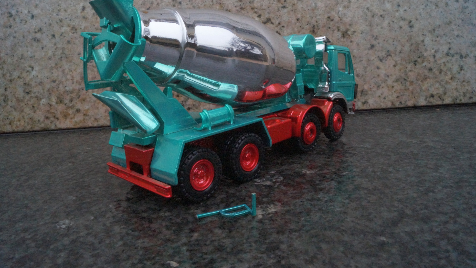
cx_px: 239
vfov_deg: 40.2
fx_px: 366
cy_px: 127
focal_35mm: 29
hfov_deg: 66.1
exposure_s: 1/40
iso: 3200
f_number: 22
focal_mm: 18
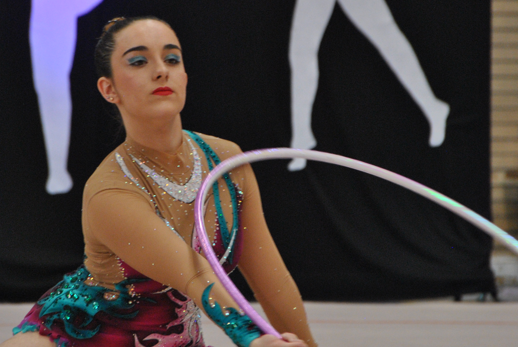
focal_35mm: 453
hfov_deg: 4.5
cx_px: 210
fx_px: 6527
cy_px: 136
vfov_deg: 3.0
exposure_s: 1/125
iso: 800
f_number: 6.3
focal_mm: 200
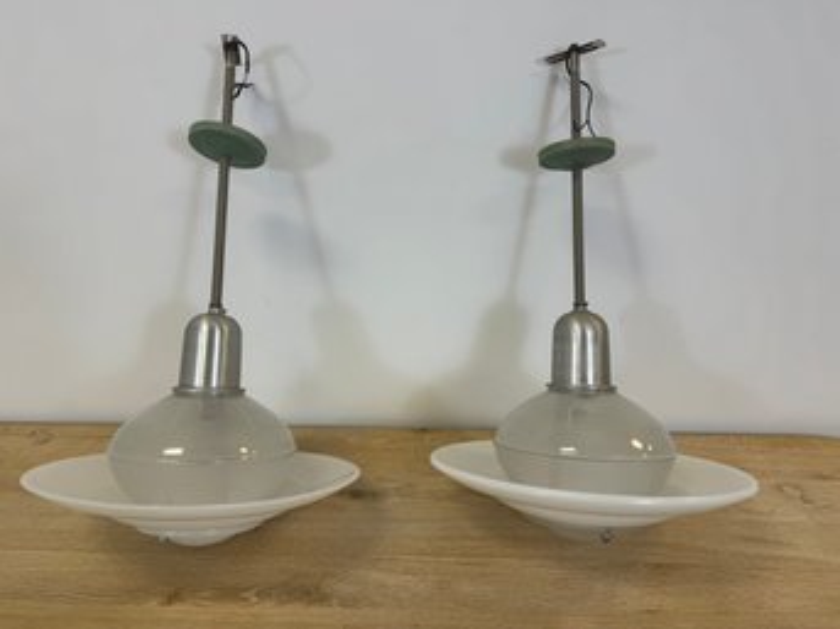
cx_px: 420
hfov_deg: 71.6
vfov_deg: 56.8
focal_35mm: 24
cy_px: 314
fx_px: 582
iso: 64
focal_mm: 6.86
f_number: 1.78
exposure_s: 1/120
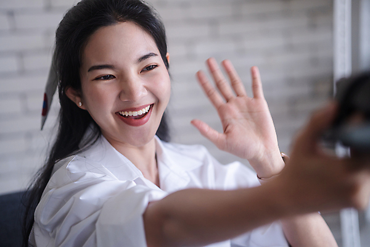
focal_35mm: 84
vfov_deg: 16.3
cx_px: 185
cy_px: 124
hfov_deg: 24.2
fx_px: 863
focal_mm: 56
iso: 200
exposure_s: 1/250
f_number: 1.4
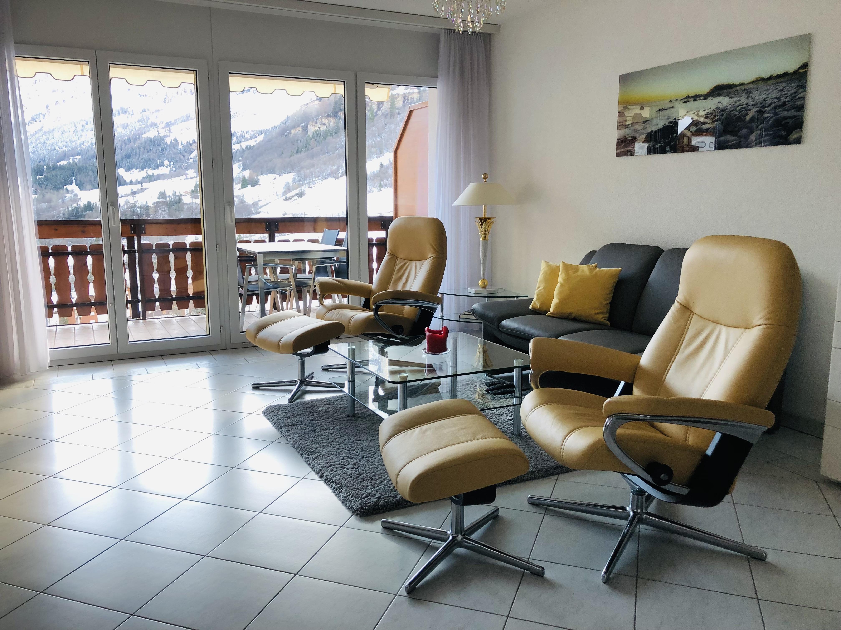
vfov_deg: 49.7
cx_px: 420
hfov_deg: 63.4
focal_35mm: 28
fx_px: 680
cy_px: 315
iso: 25
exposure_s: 1/40
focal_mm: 3.99
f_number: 1.8
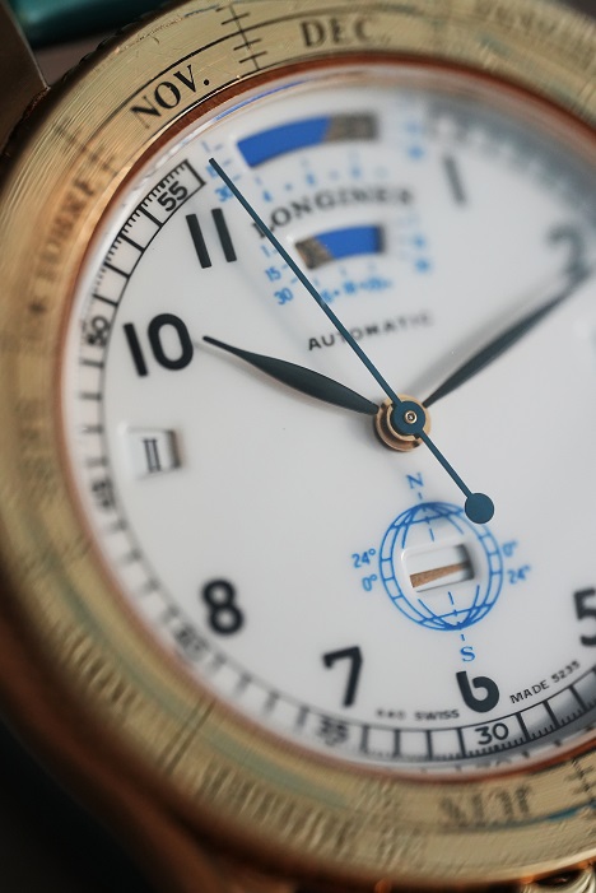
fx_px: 2605
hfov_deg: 13.1
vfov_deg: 19.4
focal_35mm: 105
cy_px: 446
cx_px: 298
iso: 3200
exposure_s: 1/250
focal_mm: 105
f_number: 2.8
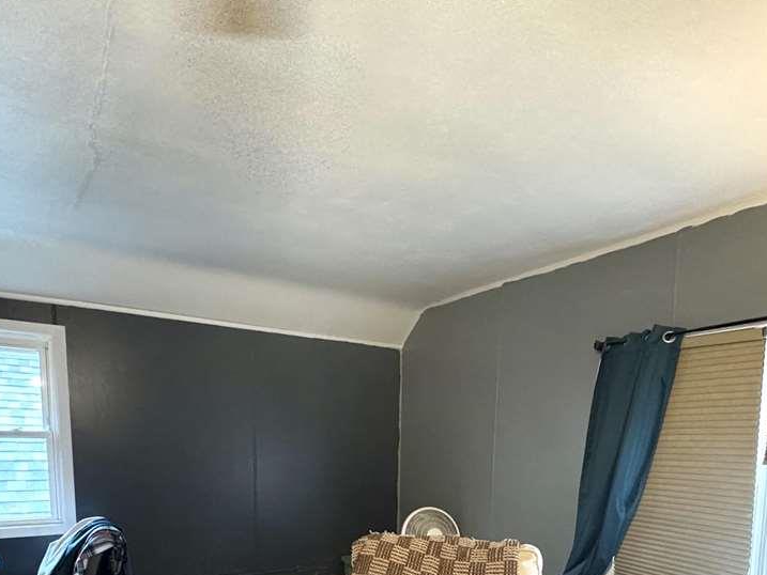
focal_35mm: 25
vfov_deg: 49.6
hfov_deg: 69.1
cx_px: 435
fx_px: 554
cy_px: 506
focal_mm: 2.22
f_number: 2.2
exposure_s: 1/60
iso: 500
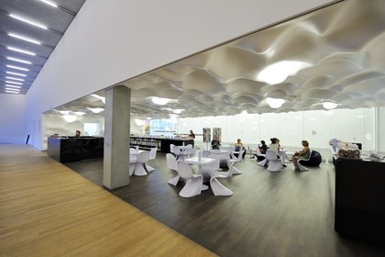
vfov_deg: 77.3
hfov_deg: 100.4
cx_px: 192
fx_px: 160
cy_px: 128
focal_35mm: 15
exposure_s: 1/60
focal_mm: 15
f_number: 5
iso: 800
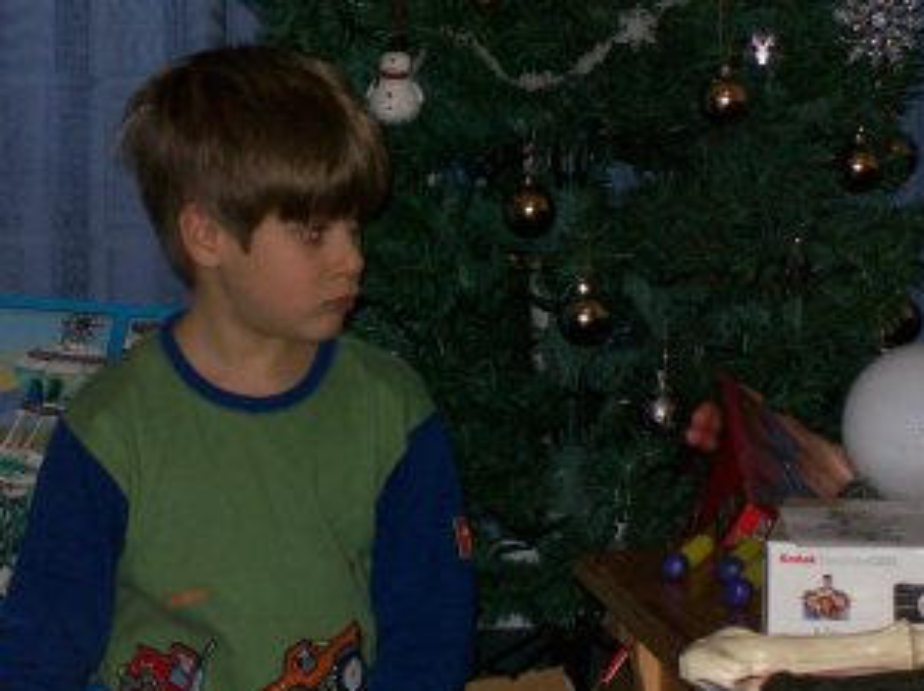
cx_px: 272
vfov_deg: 9.2
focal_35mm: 161
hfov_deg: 12.3
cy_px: 271
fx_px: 4294
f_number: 4.8
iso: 200
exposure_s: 1/128
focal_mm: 18
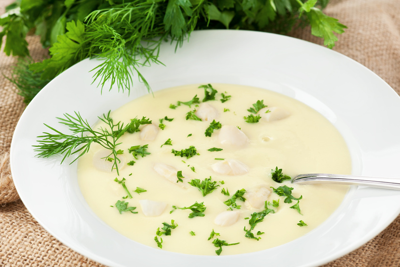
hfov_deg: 19.5
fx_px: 1167
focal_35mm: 105
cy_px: 134
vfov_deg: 13.0
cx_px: 200
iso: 100
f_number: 9
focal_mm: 105
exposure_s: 1/125
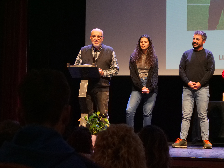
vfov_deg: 16.8
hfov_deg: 22.3
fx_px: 569
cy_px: 84
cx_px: 112
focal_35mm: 88
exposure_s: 1/100
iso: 3200
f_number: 5.6
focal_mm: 44
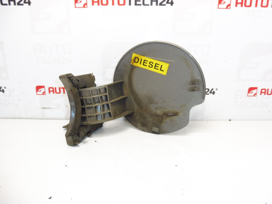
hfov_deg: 71.6
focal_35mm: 24
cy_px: 102
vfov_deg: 56.8
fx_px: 189
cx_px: 136
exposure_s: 1/60
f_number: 3.5
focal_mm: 4.3
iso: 200
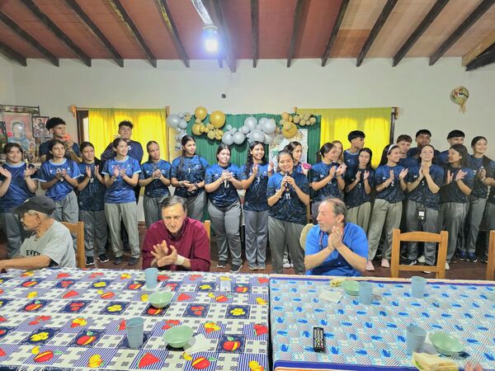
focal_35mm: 23
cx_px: 248
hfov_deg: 73.9
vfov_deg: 58.9
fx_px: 329
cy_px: 186
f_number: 1.7
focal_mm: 6.3
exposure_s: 1/101
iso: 640
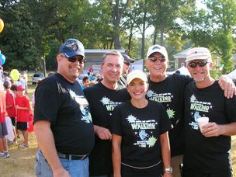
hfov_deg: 42.0
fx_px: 307
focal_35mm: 45
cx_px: 130
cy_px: 94
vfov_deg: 32.2
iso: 50
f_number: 3
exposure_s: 1/141
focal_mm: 5.8
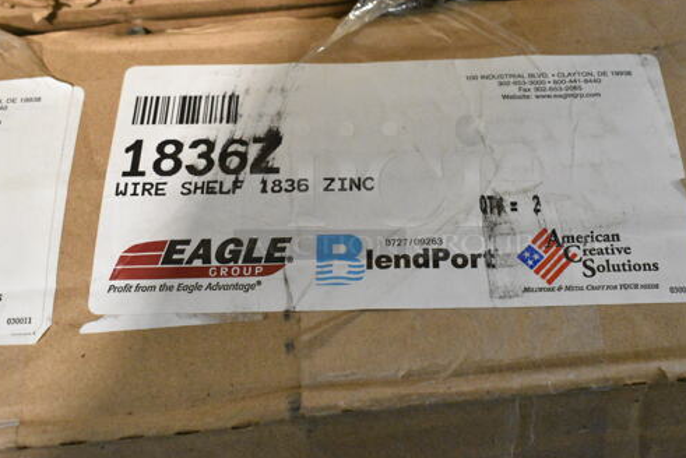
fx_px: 889
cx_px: 390
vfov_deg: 28.8
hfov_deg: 42.1
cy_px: 186
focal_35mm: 47
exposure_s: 1/250
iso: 6400
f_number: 6.3
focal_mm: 25
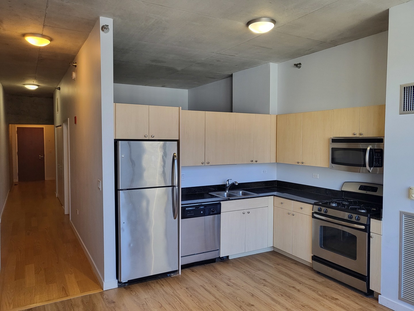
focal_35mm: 26
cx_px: 207
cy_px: 156
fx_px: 311
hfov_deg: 67.3
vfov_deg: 53.1
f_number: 1.8
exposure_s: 1/120
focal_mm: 4.25
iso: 200
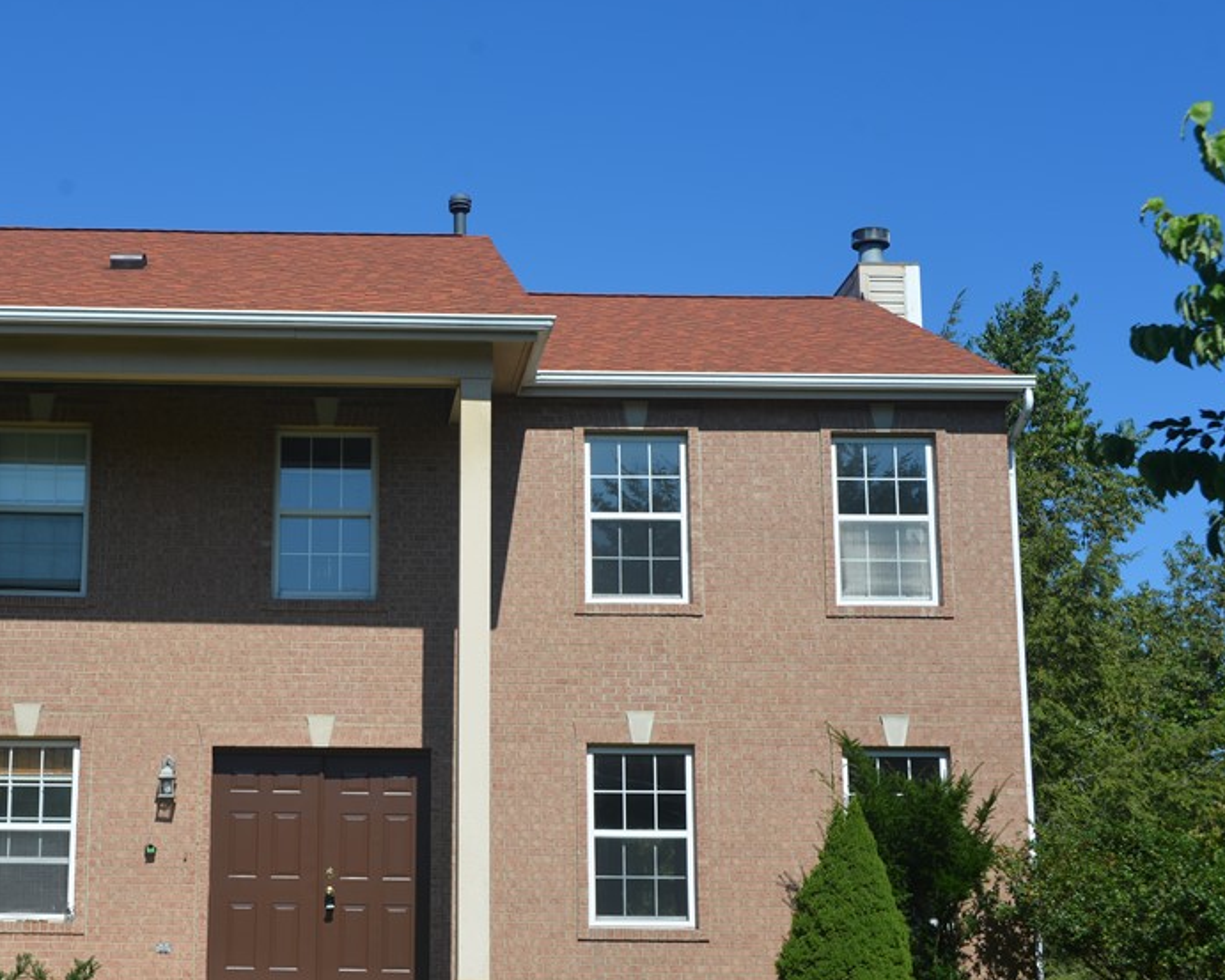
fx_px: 2031
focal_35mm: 56
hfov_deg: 33.1
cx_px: 363
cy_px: 587
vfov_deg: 27.1
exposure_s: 1/250
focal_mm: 38
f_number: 8
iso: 100
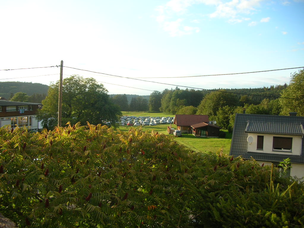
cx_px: 152
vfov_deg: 40.7
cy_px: 114
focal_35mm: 35
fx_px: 307
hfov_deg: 52.6
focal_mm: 5.8
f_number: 2.8
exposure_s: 1/280
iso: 50
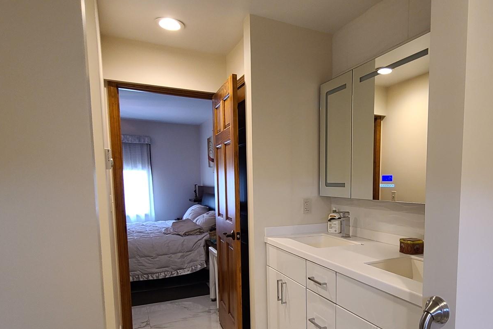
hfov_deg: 74.0
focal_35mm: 23
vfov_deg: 54.0
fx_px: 315
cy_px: 220
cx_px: 325
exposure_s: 1/60
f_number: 2.2
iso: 160
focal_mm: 2.2
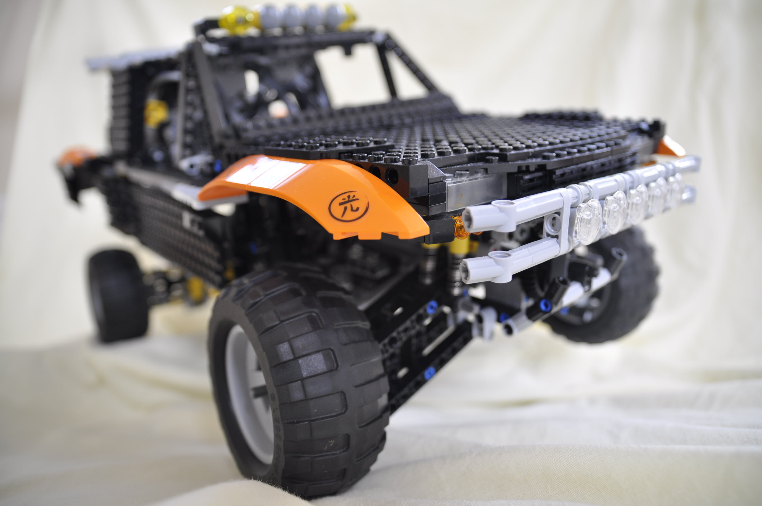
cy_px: 253
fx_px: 539
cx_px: 381
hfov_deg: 70.5
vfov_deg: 50.3
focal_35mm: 26
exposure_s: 1/30
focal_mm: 17
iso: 200
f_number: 2.8
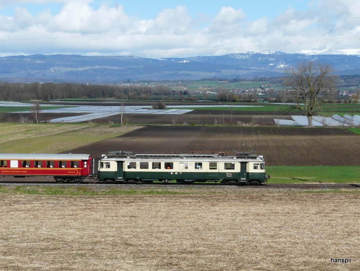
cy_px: 136
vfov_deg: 28.6
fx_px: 531
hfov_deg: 37.5
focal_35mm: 51
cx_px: 180
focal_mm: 8.3
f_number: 6.3
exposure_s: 1/500
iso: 100
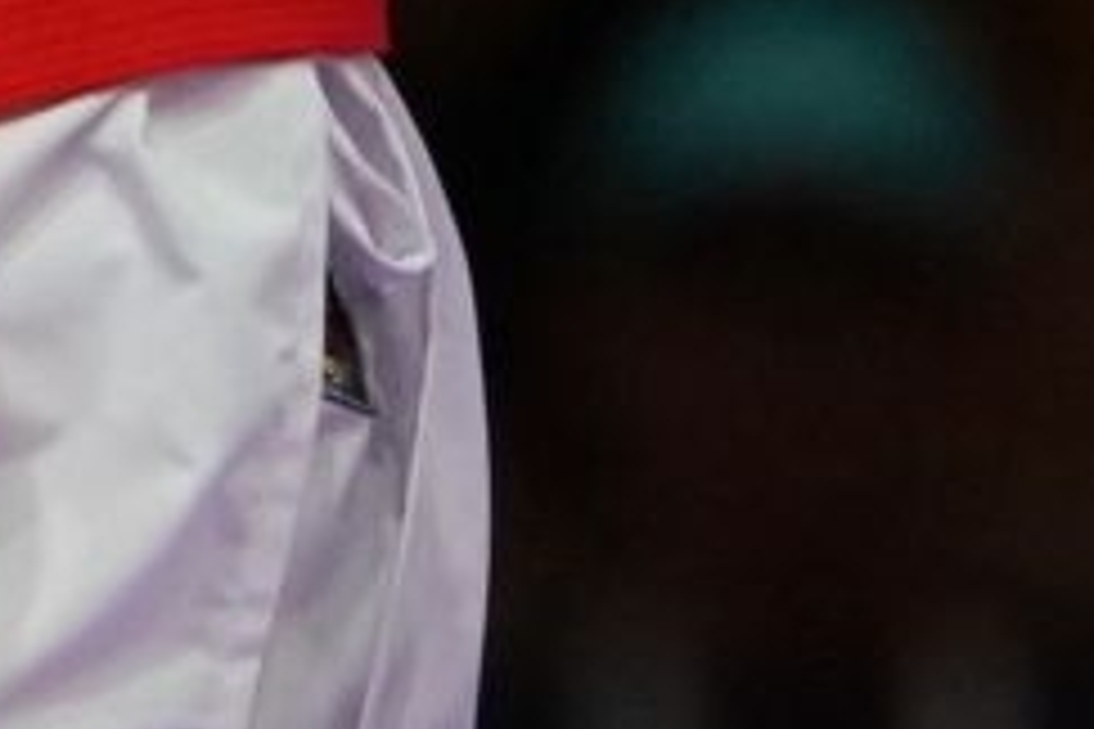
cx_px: -477
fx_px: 94684
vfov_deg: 0.4
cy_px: -1935
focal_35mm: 3116
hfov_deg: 0.7
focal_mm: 280
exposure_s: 1/1000
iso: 2500
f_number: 4
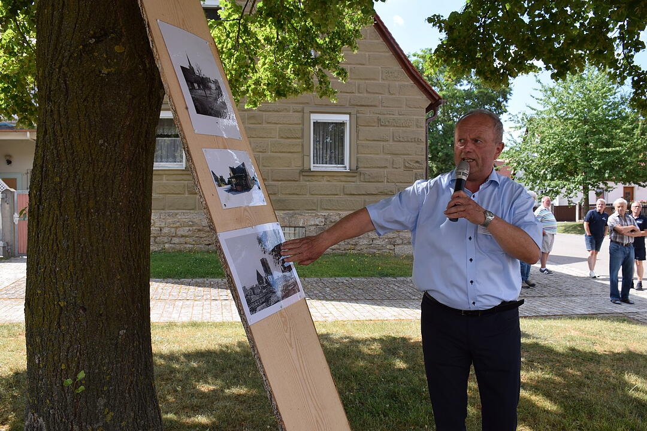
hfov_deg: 67.4
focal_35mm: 27
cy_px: 216
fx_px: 485
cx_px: 324
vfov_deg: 47.9
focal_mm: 18
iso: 400
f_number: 9
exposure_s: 1/320
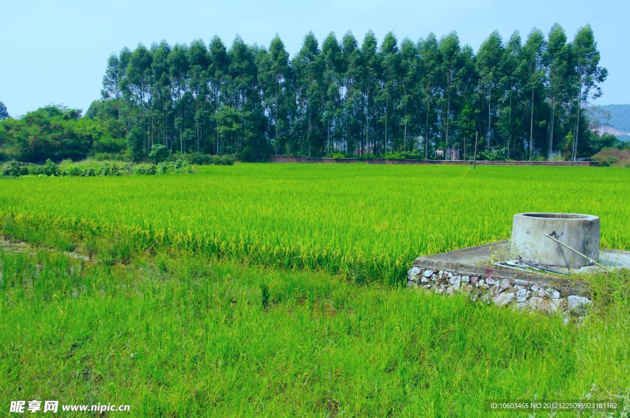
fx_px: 594
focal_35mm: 34
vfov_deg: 38.8
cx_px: 315
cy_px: 209
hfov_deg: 55.9
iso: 200
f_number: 11
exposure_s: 1/125
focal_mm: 23.13
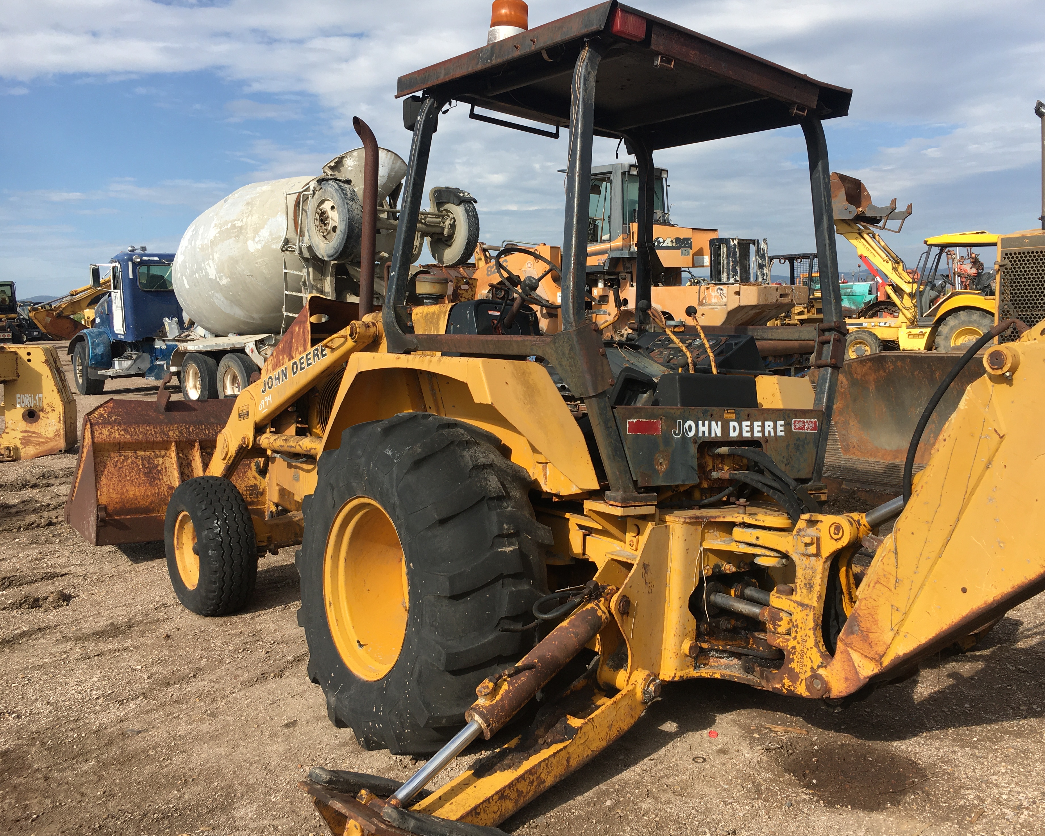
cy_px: 415
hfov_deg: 57.1
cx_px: 563
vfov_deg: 47.1
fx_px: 959
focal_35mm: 31
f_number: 2.2
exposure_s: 1/1374
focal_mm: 4.15
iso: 25
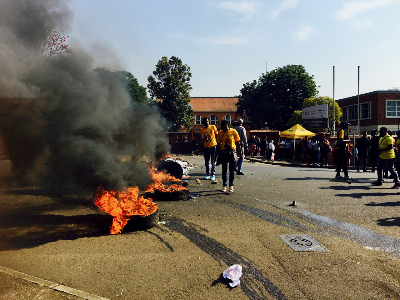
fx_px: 335
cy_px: 150
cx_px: 200
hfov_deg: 61.7
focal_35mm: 29
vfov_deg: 48.2
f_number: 2.2
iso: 25
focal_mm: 4.15
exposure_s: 1/2079
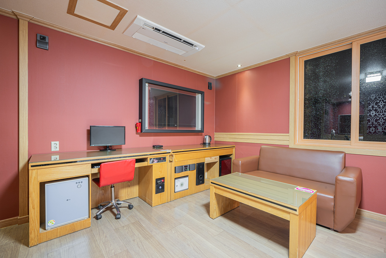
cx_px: 193
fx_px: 161
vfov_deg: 77.3
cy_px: 129
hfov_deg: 100.4
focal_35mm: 15
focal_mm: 15
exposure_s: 15
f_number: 11
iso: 100
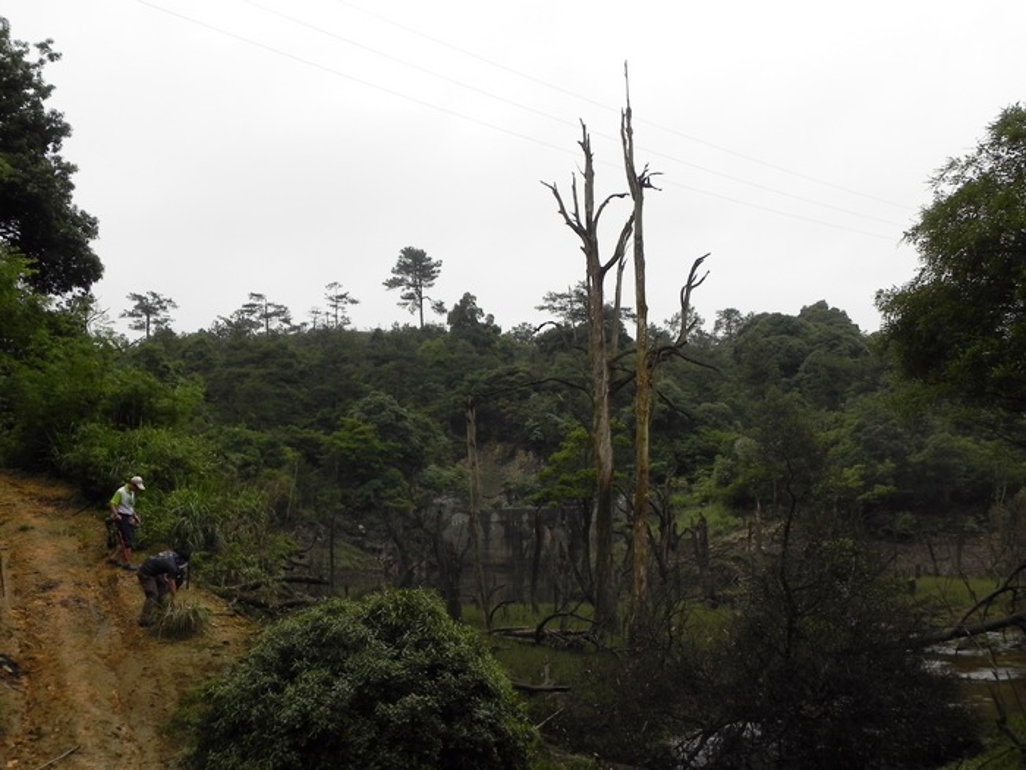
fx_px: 1541
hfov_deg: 36.8
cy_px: 385
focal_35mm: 52
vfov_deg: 28.0
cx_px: 513
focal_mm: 9.2
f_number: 5
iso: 160
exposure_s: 1/163
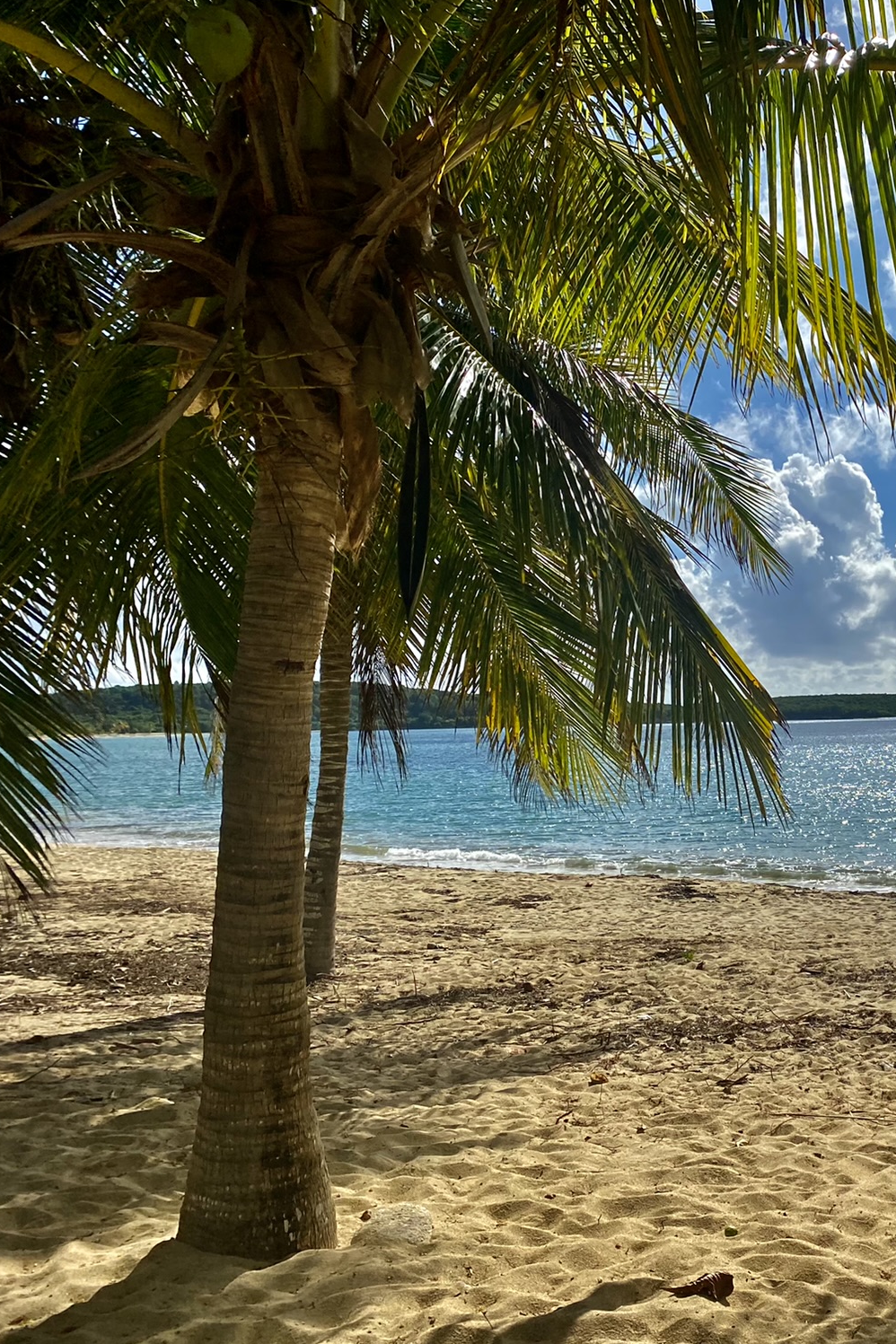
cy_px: 671
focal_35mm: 37
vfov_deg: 51.9
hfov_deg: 33.3
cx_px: 866
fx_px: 1381
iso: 32
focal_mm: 4.25
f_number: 1.8
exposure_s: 1/5236
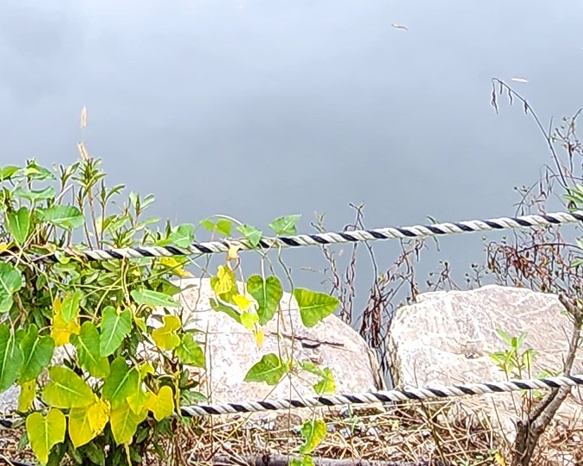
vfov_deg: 16.5
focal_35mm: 75
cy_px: -414
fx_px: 1294
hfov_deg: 25.0
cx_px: 127
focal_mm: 2.2
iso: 50
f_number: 2.2
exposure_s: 1/60
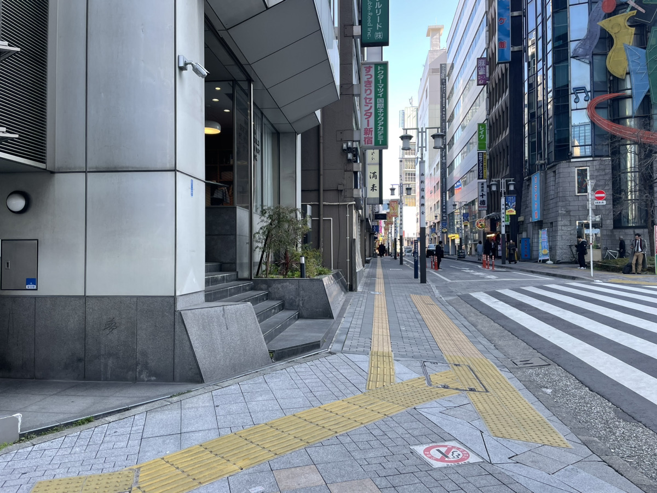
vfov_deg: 53.1
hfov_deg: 67.3
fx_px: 493
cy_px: 246
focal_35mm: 26
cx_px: 328
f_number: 1.6
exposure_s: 1/219
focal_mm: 4.2
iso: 32
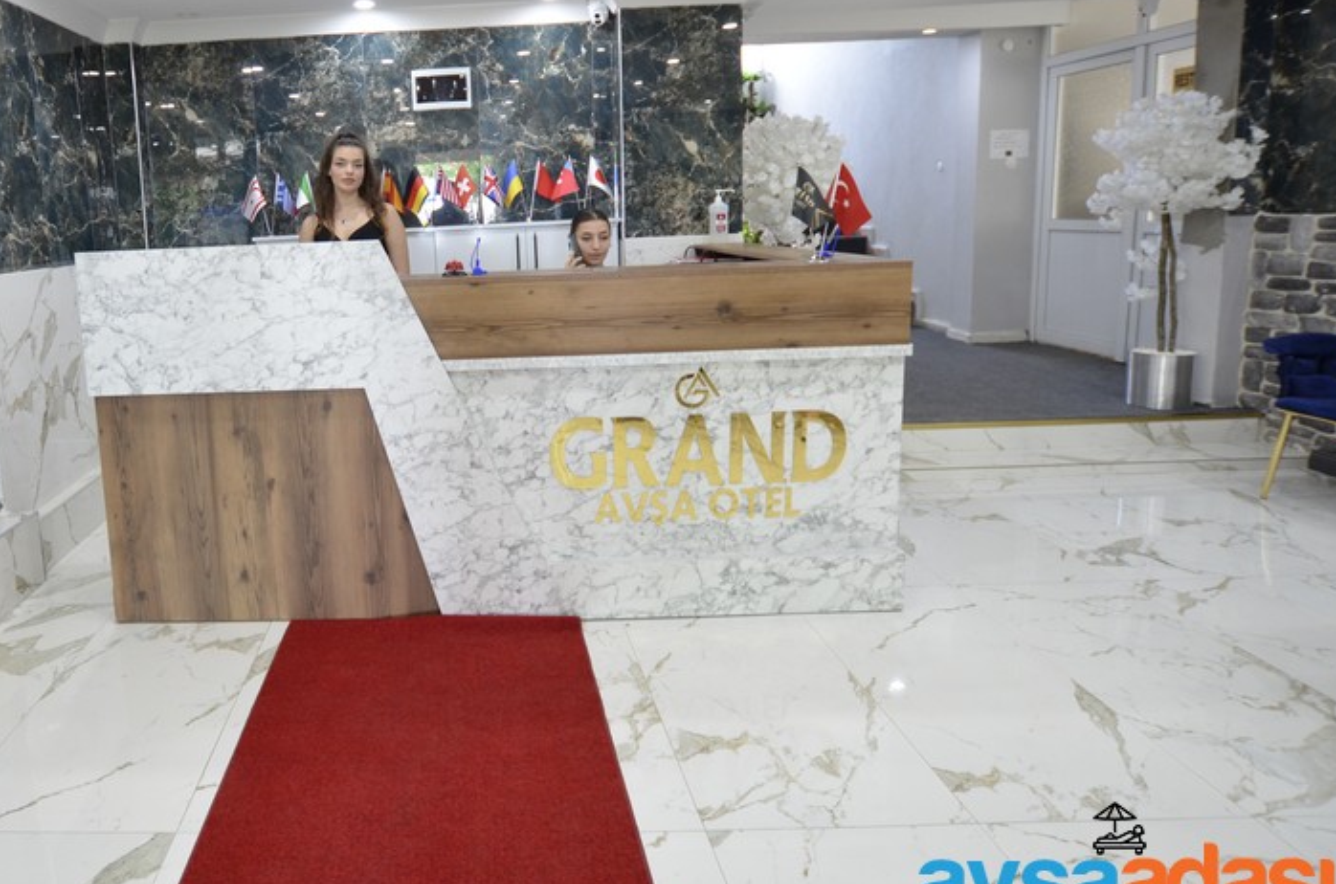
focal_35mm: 22
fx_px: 815
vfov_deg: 56.3
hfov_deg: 74.6
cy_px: 331
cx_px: 381
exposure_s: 1/60
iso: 800
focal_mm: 10
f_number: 4
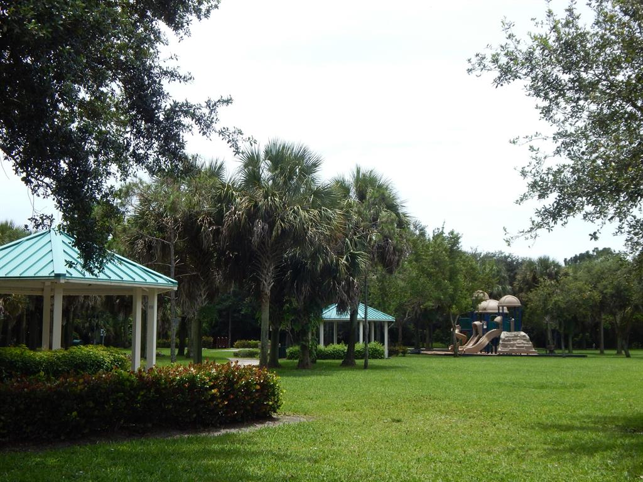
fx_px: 892
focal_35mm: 48
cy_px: 241
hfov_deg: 39.7
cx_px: 322
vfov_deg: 30.3
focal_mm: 8.6
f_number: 3.7
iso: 125
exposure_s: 1/1250
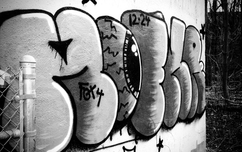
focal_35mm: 41
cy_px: 78
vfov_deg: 31.3
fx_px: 271
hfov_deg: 48.2
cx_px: 121
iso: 100
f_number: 8
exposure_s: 1/40
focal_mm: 26
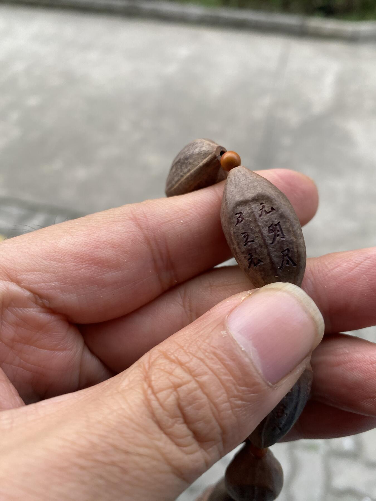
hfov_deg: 54.9
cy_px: 250
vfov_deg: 69.4
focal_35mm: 25
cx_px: 188
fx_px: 362
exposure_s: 1/121
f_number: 1.8
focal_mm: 4.25
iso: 80
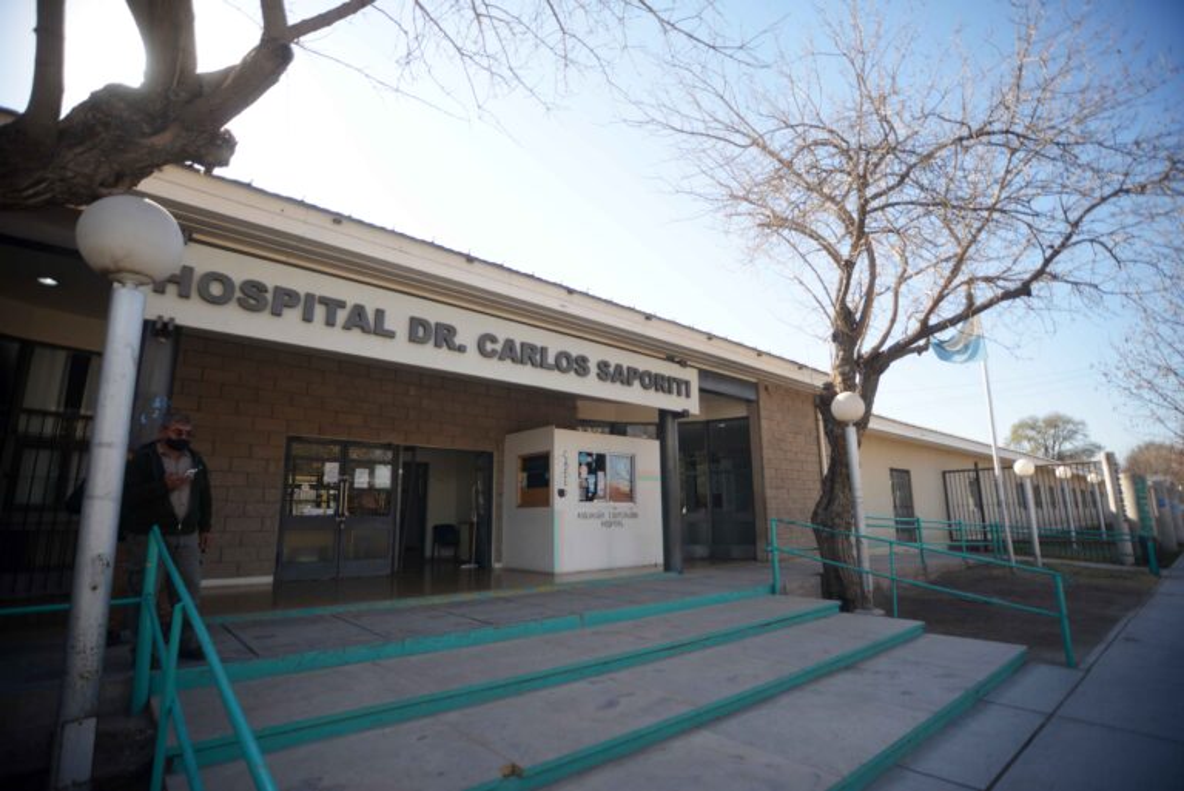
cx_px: 592
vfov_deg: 70.5
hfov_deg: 93.2
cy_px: 396
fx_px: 559
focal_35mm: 17
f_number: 3.2
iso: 400
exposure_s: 1/2000
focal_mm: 17
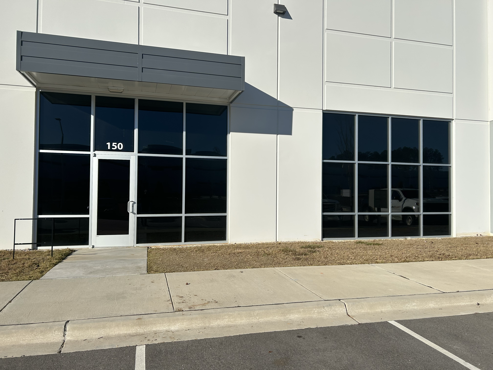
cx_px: 246
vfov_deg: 53.1
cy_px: 185
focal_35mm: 26
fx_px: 370
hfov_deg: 67.3
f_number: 1.5
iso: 50
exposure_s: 1/8000
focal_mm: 5.7
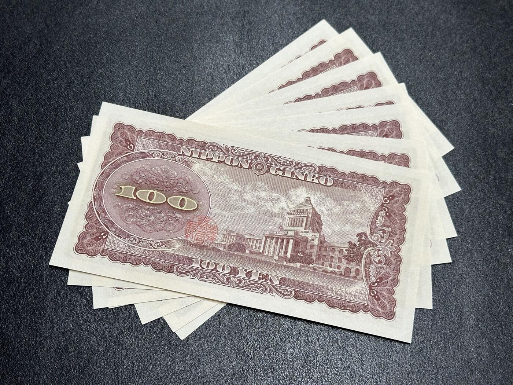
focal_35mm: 48
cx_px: 256
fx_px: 711
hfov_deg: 39.7
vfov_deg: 30.3
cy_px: 192
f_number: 1.78
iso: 100
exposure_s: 1/50
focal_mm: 6.86
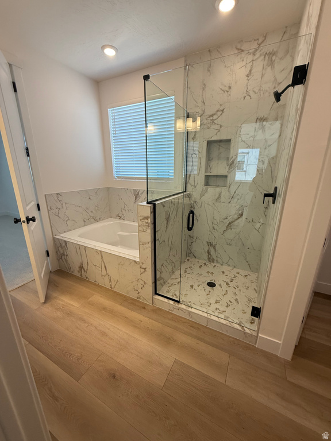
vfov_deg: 102.1
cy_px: 220
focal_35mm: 14
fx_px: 178
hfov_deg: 85.7
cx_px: 166
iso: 100
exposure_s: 1/120
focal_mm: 2.22
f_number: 2.2
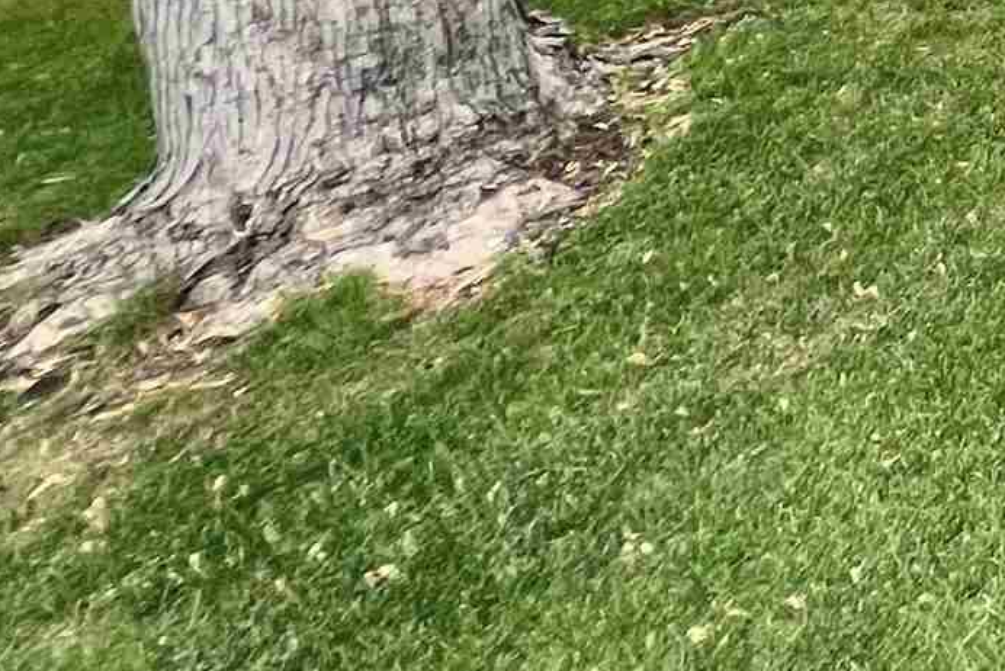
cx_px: 2132
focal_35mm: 60
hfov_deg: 17.9
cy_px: -561
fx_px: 1676
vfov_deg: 17.8
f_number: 1.8
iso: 80
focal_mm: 1.57
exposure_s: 1/99
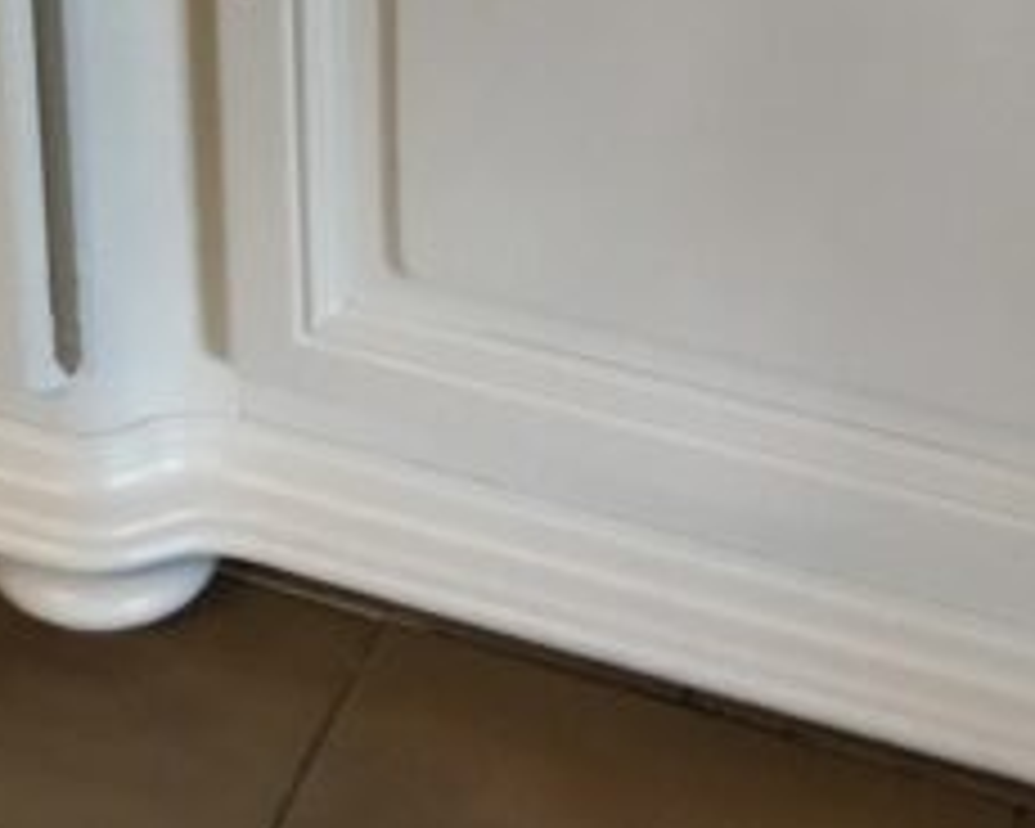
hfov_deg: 14.5
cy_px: -585
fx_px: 3860
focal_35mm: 126
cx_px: -392
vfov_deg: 11.5
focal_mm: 4.15
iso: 200
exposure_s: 1/33
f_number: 2.2
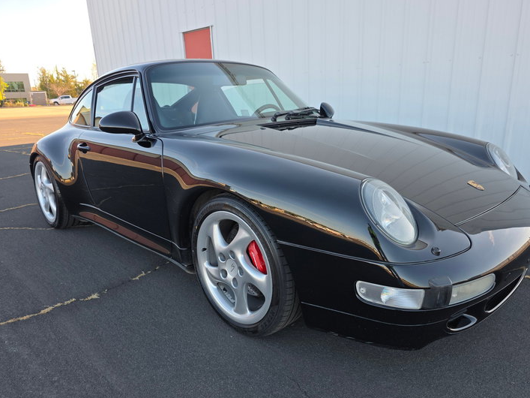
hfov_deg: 69.4
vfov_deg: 54.8
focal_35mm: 25
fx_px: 383
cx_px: 278
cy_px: 208
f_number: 1.7
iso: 32
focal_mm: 6.3
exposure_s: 1/359
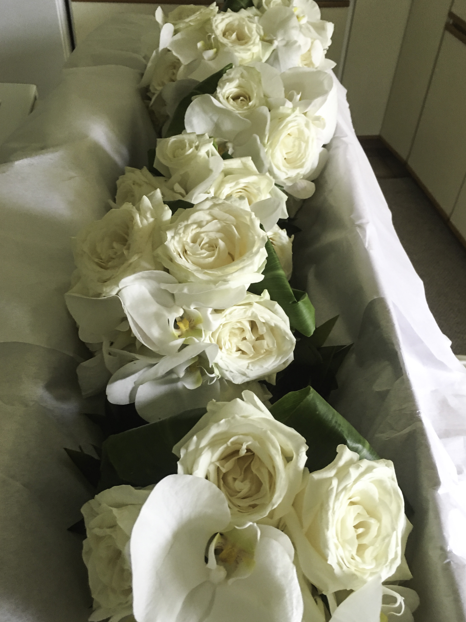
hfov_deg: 46.8
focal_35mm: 30
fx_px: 539
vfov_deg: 60.0
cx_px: 231
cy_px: 320
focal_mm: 4.15
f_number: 2.2
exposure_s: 1/15
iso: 50
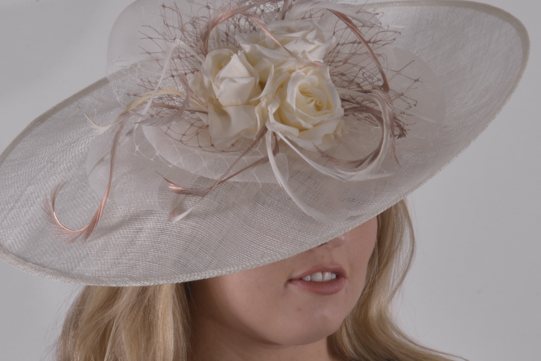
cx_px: 310
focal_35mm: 177
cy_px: 241
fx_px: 2661
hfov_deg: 11.6
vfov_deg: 7.8
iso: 160
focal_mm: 72
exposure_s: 1/125
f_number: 25
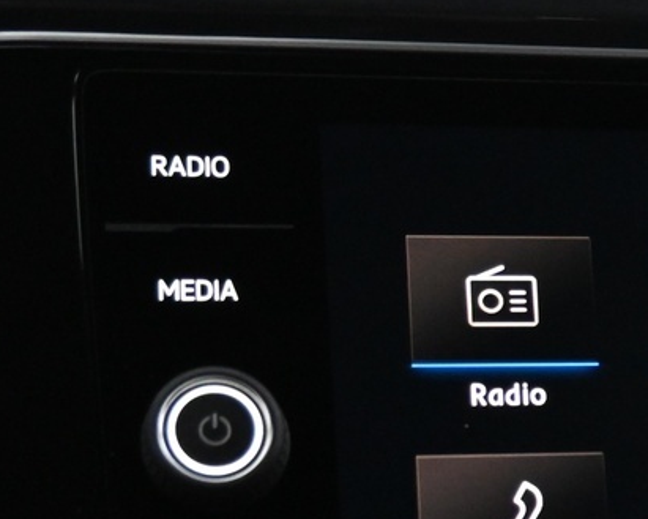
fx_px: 2183
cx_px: 881
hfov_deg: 15.9
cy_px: 533
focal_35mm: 114
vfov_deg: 13.3
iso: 3200
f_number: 3.8
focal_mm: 20.5
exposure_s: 1/30
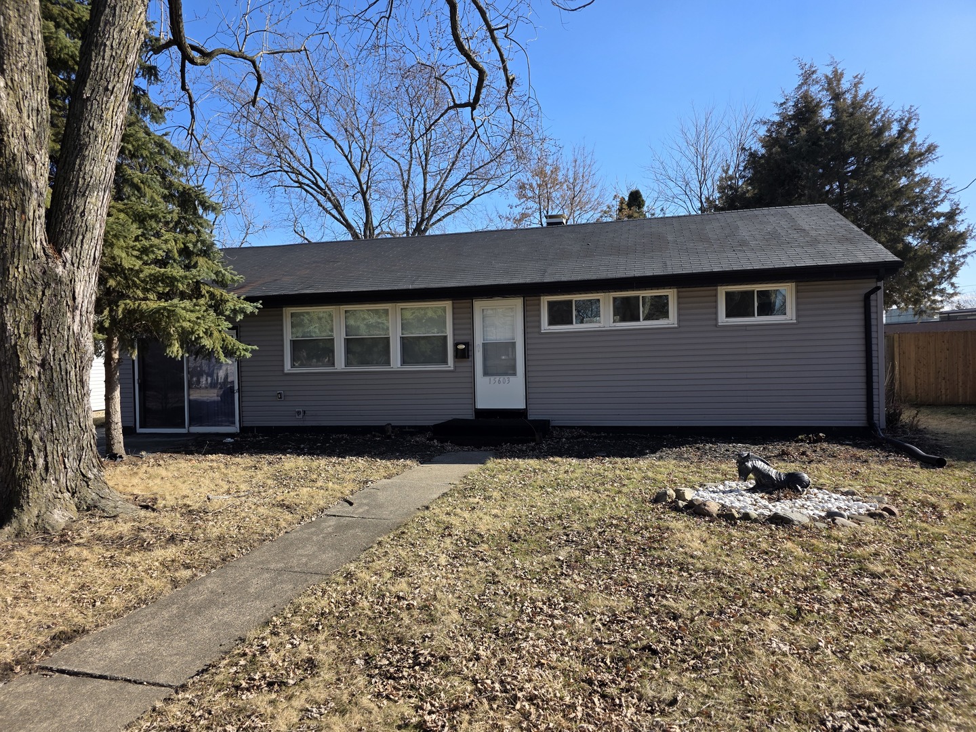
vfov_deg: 58.9
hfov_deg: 73.9
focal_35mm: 23
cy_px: 366
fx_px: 648
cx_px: 488
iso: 80
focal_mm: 6.3
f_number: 1.7
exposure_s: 1/3075
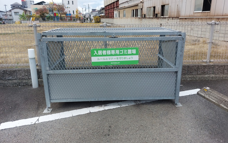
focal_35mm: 26
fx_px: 162
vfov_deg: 47.5
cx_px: 115
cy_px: 65
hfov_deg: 70.4
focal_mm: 5.23
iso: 25
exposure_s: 1/284
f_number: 1.8
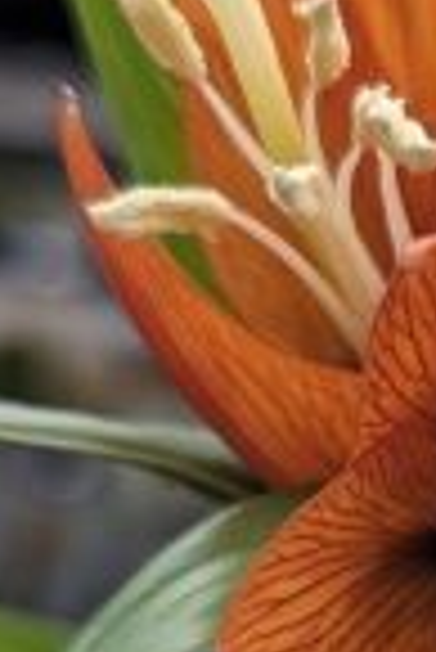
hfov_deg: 12.8
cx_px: 611
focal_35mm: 103
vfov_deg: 19.2
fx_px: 1867
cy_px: 656
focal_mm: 6.81
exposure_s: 1/670
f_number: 1.85
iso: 21
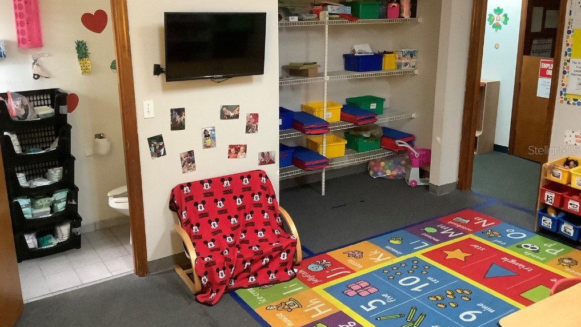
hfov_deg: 58.0
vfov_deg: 34.6
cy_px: 150
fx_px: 524
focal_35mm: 34
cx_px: 290
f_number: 2.4
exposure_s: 1/30
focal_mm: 3.3
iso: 400
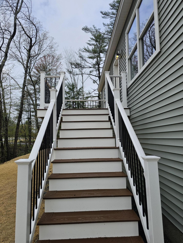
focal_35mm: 23
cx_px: 92
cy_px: 122
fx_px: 162
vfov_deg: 73.9
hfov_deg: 58.9
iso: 40
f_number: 1.7
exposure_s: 1/2000
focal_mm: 6.3
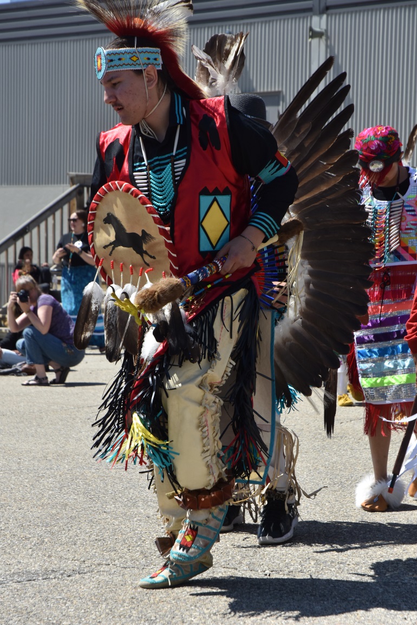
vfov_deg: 19.5
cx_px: 208
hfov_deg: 13.0
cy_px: 312
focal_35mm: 105
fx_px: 1824
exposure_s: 1/1000
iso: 360
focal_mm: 70
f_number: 8
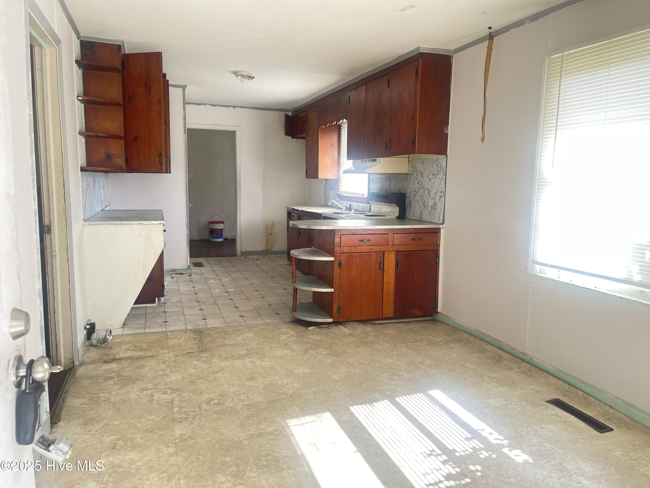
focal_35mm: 25
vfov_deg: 54.9
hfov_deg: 69.4
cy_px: 244
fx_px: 469
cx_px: 325
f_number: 1.6
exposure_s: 1/121
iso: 80
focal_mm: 5.1
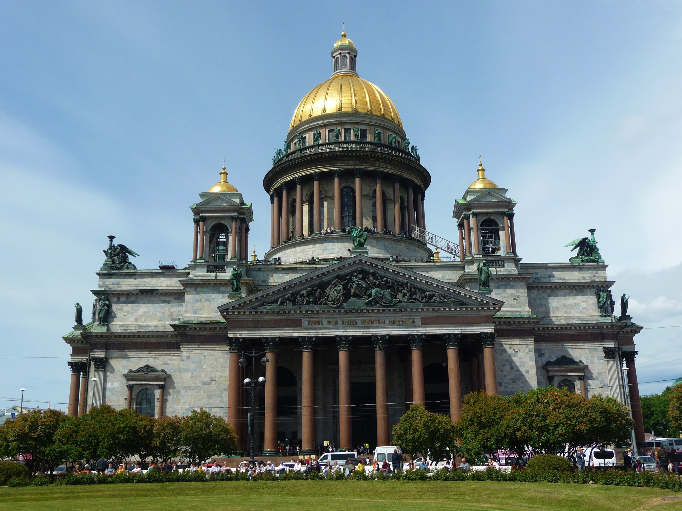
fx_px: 709
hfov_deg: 51.4
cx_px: 341
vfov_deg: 39.7
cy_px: 256
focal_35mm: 36
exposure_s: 1/250
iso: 100
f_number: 9
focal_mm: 6
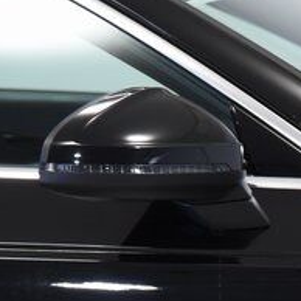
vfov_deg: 5.5
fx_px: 3089
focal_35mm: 314
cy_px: 396
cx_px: 790
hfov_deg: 5.4
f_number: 4.5
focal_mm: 70
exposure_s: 1/80
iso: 1600
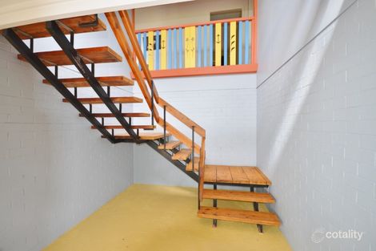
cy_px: 126
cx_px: 188
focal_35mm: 15
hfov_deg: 100.4
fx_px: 157
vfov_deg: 77.3
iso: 800
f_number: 4
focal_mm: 10
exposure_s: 1/60
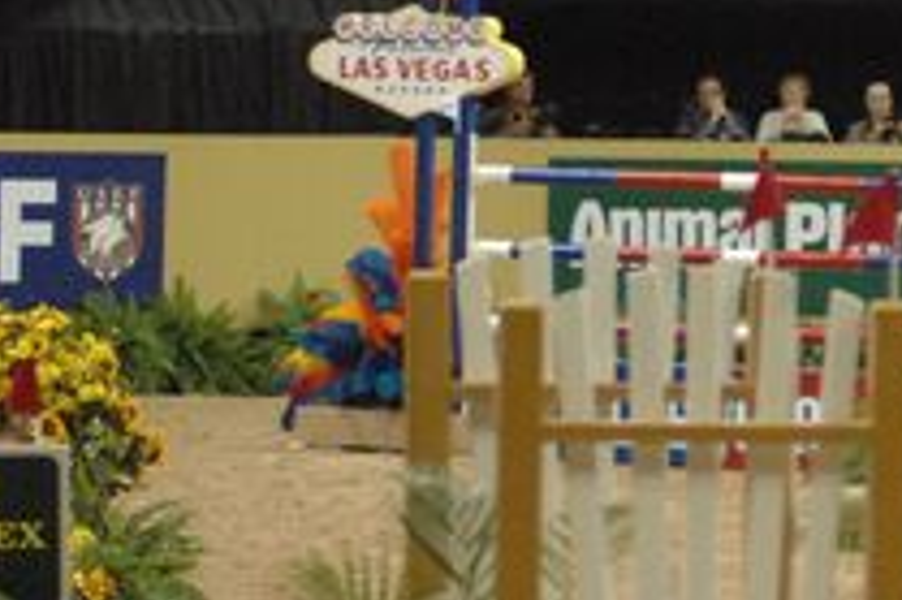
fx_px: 8988
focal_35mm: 359
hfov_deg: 5.7
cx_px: 1101
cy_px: 347
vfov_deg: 3.8
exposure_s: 1/400
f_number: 2.8
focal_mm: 78
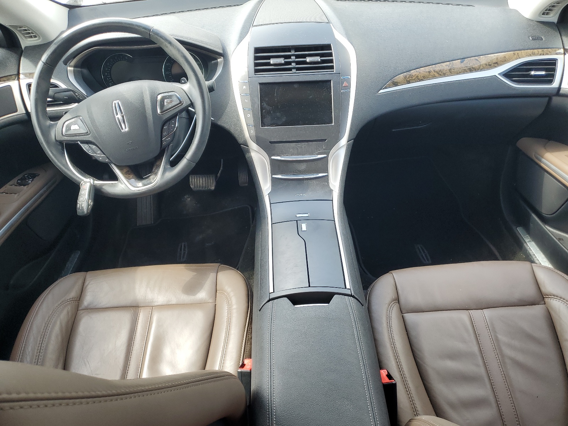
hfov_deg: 67.3
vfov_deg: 53.1
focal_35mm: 26
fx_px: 427
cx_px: 284
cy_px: 213
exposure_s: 1/128
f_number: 1.5
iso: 50
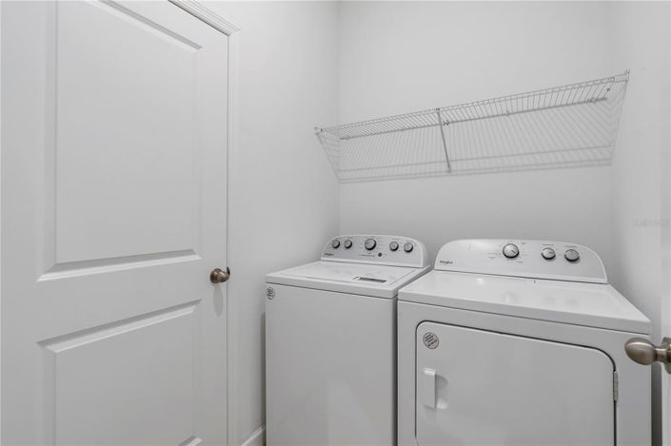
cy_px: 223
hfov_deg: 96.8
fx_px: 298
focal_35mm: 16
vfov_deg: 73.7
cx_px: 336
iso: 100
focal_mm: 16
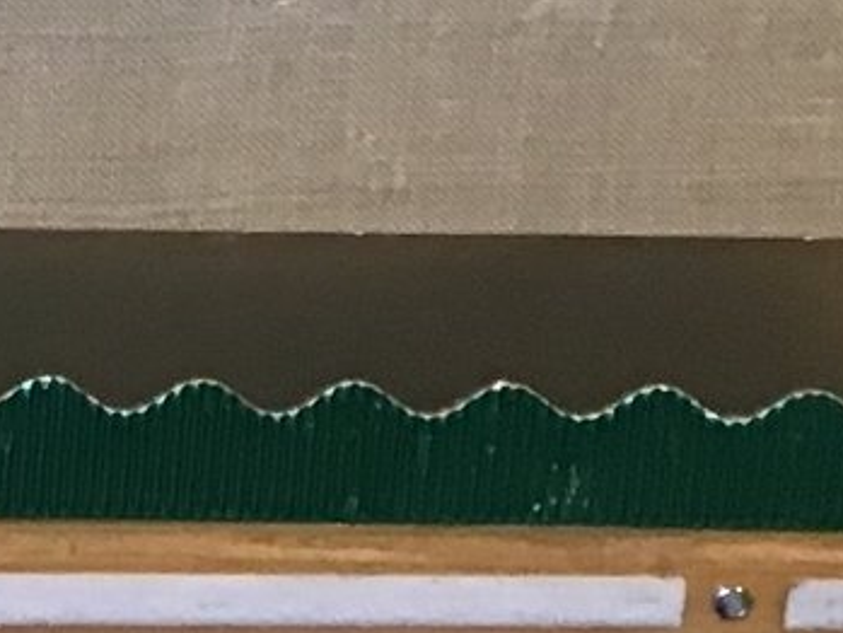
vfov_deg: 7.3
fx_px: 4434
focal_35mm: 182
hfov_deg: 9.8
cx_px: -1036
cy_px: -1174
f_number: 2.4
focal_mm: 3.3
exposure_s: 1/33
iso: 100
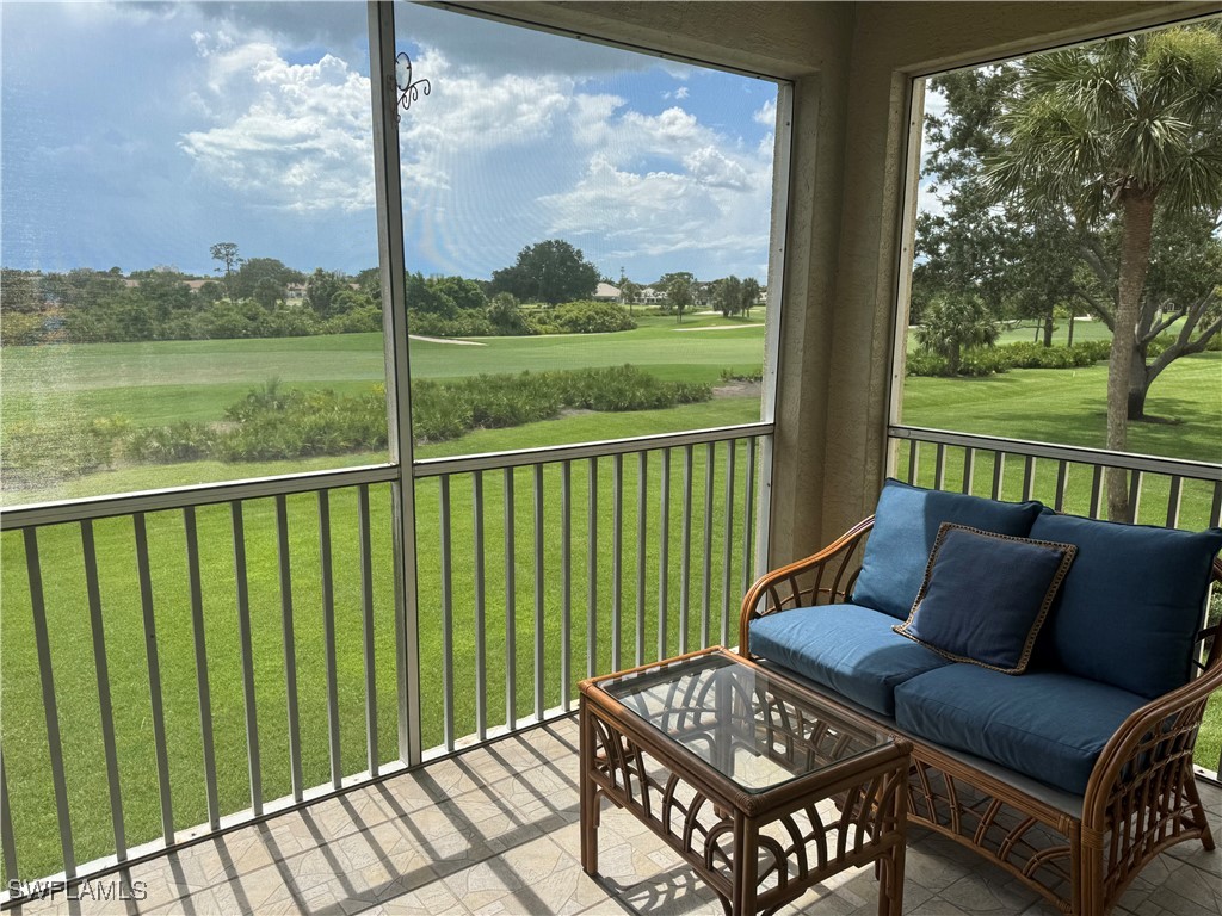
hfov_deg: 71.6
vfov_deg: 56.8
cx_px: 611
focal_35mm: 24
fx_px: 847
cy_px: 458
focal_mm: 6.76
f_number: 1.78
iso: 80
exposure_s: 1/3096
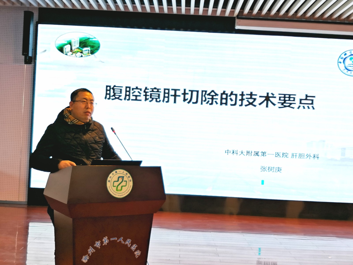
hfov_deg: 43.9
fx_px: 438
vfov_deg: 33.6
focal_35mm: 43
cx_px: 176
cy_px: 132
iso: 50
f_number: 1.4
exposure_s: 6
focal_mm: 4.66
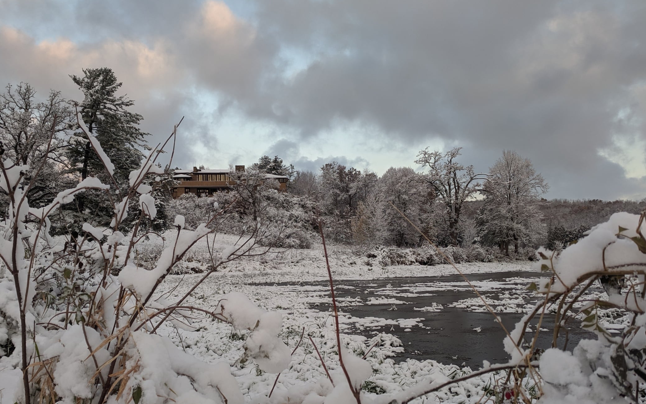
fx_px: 599
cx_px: 304
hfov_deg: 56.7
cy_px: 238
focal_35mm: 34
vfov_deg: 37.2
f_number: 2
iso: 42
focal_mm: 4.67
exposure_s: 1/303
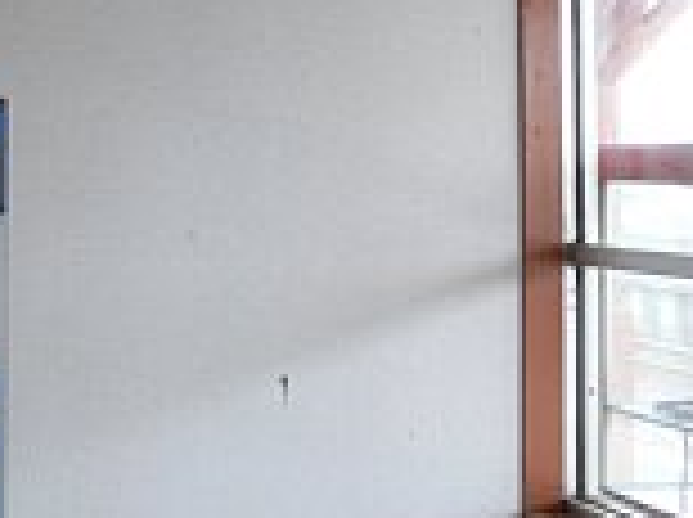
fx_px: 1819
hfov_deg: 20.1
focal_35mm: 91
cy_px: 5
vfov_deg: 15.9
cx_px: -166
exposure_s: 1/30
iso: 100
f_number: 2.8
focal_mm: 7.4
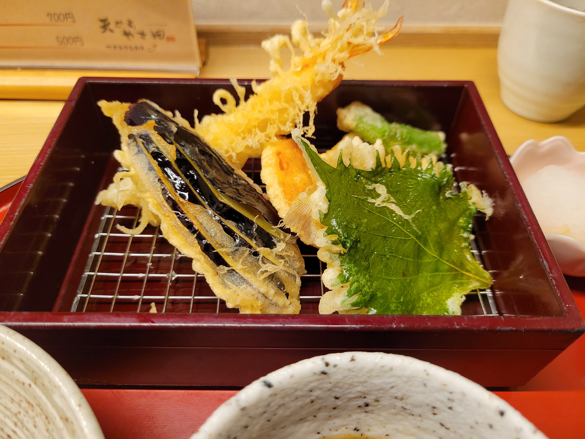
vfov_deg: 53.1
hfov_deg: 67.3
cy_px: 220
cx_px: 292
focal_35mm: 26
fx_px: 439
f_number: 1.8
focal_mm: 5.4
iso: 250
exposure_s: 1/100
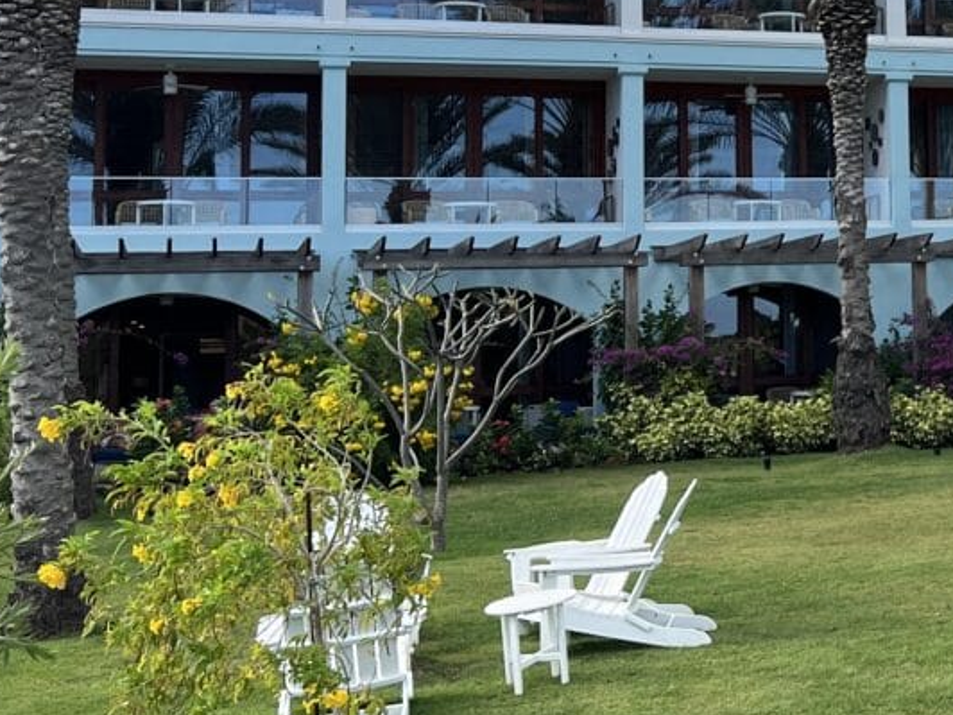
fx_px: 2065
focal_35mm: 75
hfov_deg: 23.9
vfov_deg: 19.4
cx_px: 1120
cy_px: 106
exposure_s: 1/1531
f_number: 1.5
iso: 50
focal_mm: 5.7
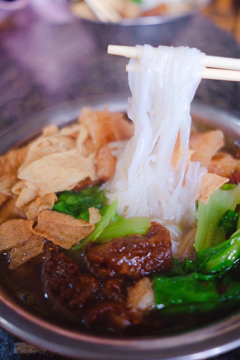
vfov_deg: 54.4
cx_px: 120
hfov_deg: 37.9
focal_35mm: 35
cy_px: 180
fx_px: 350
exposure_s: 1/100
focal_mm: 23
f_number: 2
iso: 320
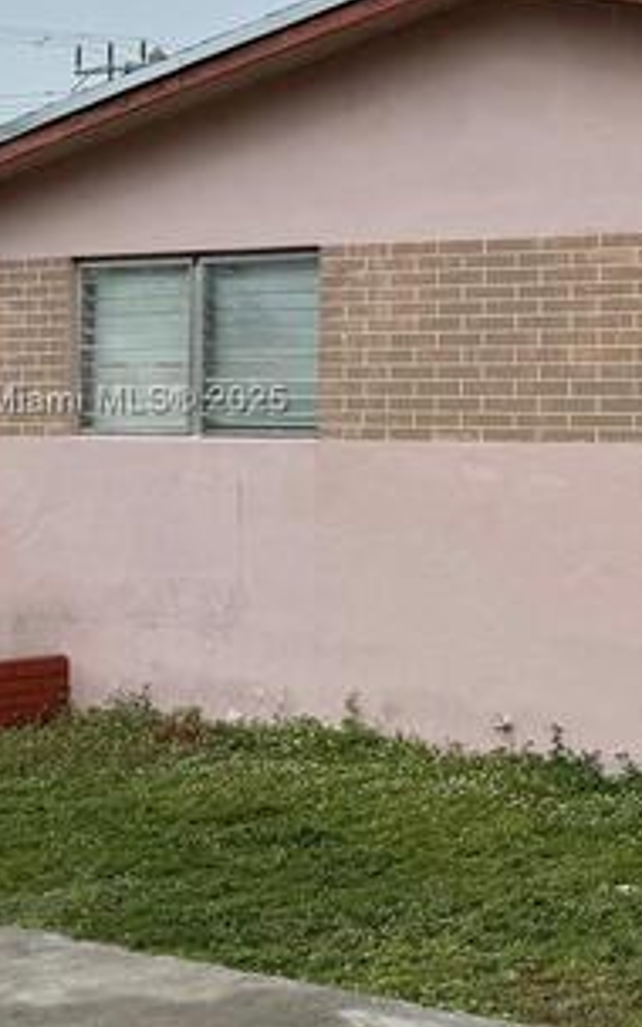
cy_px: 402
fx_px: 1876
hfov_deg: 16.7
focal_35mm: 67
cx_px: 1098
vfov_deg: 30.5
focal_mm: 6.86
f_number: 1.78
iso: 80
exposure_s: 1/5348
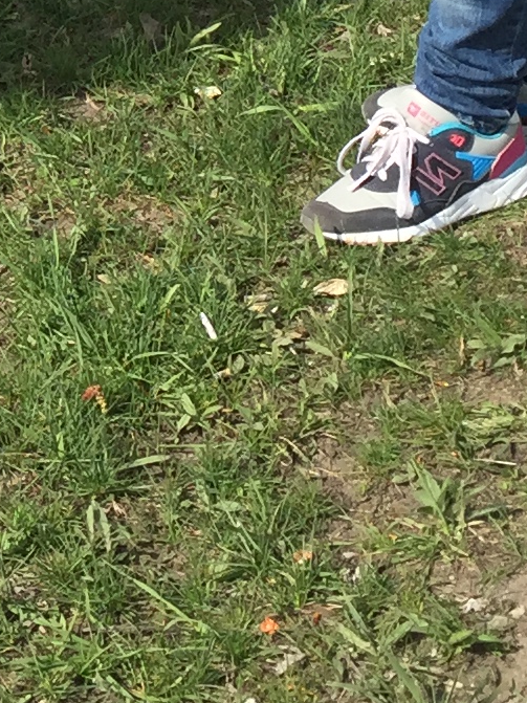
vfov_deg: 13.3
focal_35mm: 141
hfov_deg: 10.1
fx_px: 2863
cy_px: -332
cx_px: -309
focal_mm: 4.15
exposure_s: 1/1647
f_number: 2.2
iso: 32
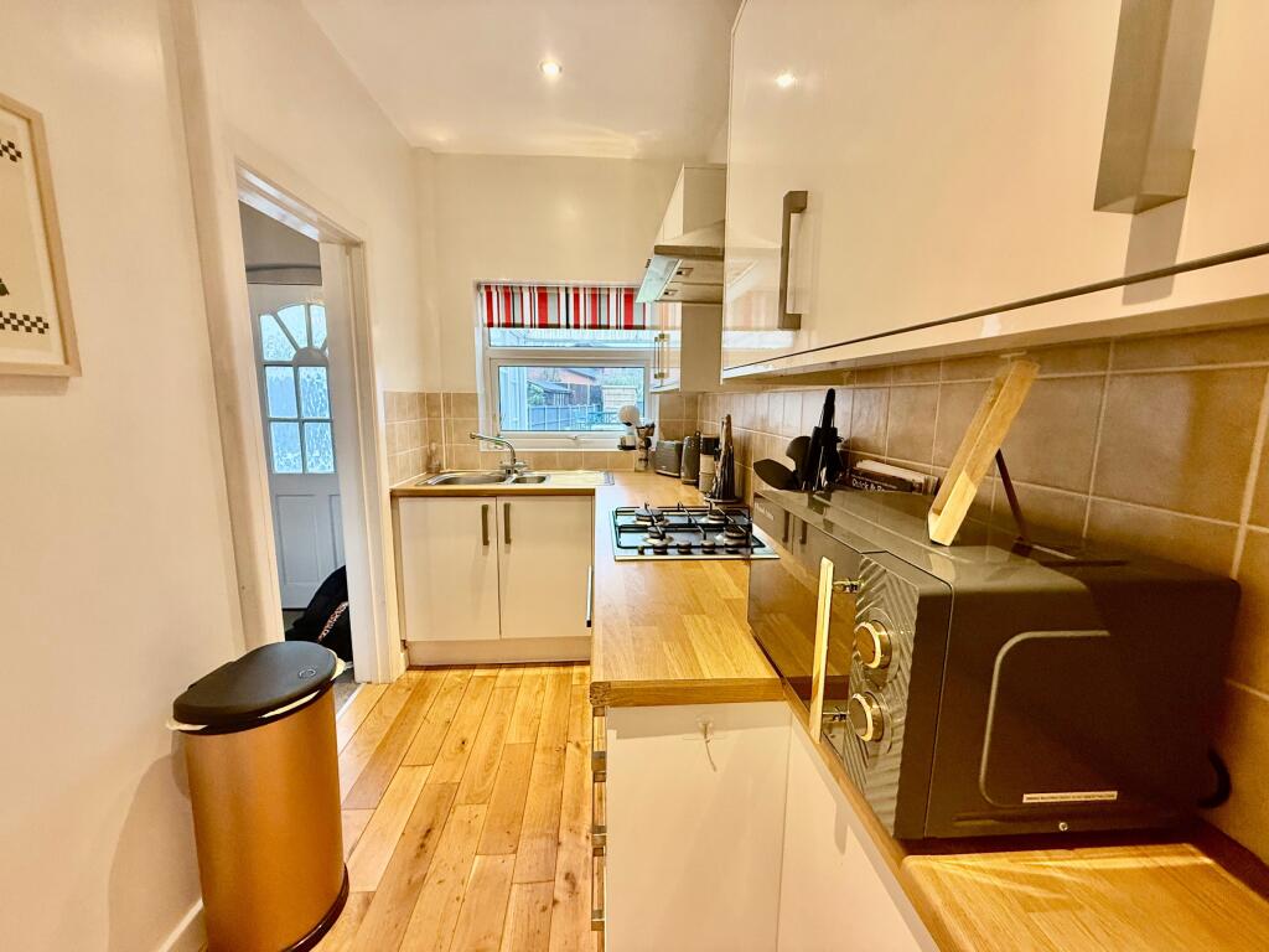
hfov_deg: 102.1
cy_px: 476
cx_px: 634
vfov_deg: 85.7
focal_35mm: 14
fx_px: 513
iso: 250
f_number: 2.2
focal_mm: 2.22
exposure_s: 1/50
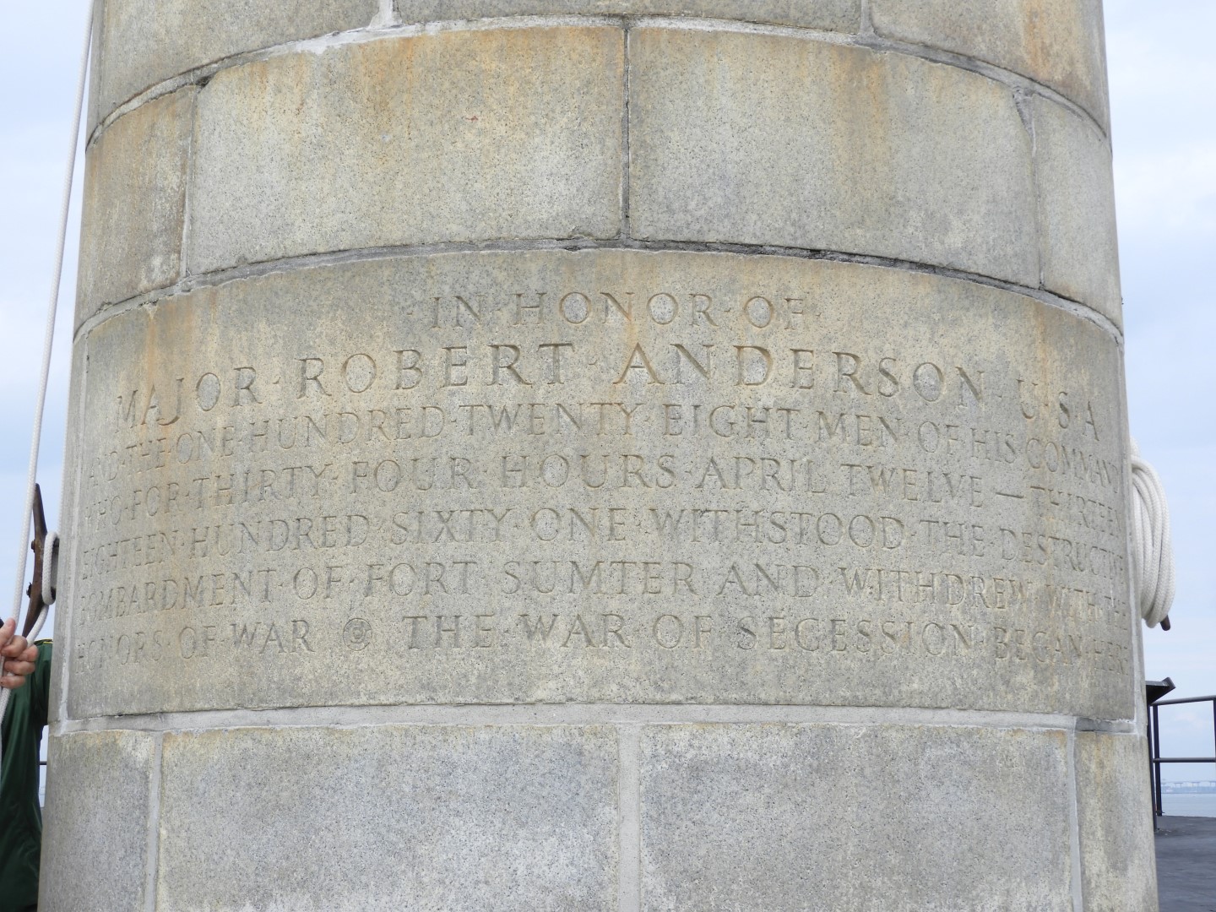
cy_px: 456
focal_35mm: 65
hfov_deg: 29.8
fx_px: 2283
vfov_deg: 22.6
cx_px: 608
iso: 100
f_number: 4.2
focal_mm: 11.6
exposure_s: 1/640
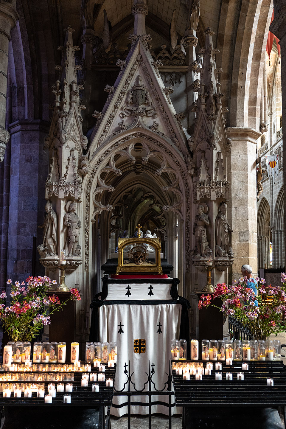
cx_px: 143
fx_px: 390
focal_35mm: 33
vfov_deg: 57.7
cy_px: 214
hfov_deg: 40.3
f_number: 2.8
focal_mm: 21.8
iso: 640
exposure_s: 1/80
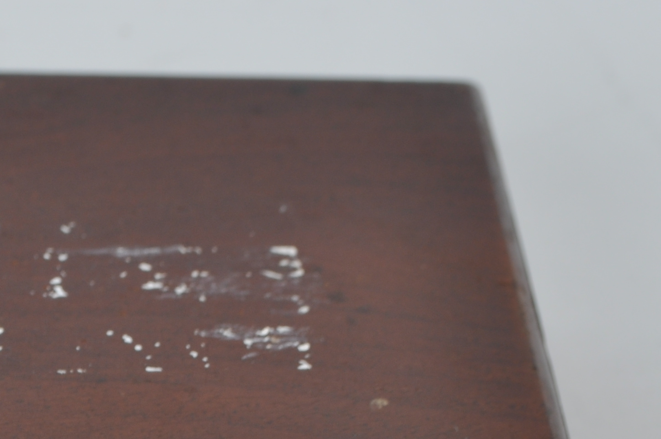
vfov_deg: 8.0
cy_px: 503
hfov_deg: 12.0
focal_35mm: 169
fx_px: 3100
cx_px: -4
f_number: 9
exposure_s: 1/125
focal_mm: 38
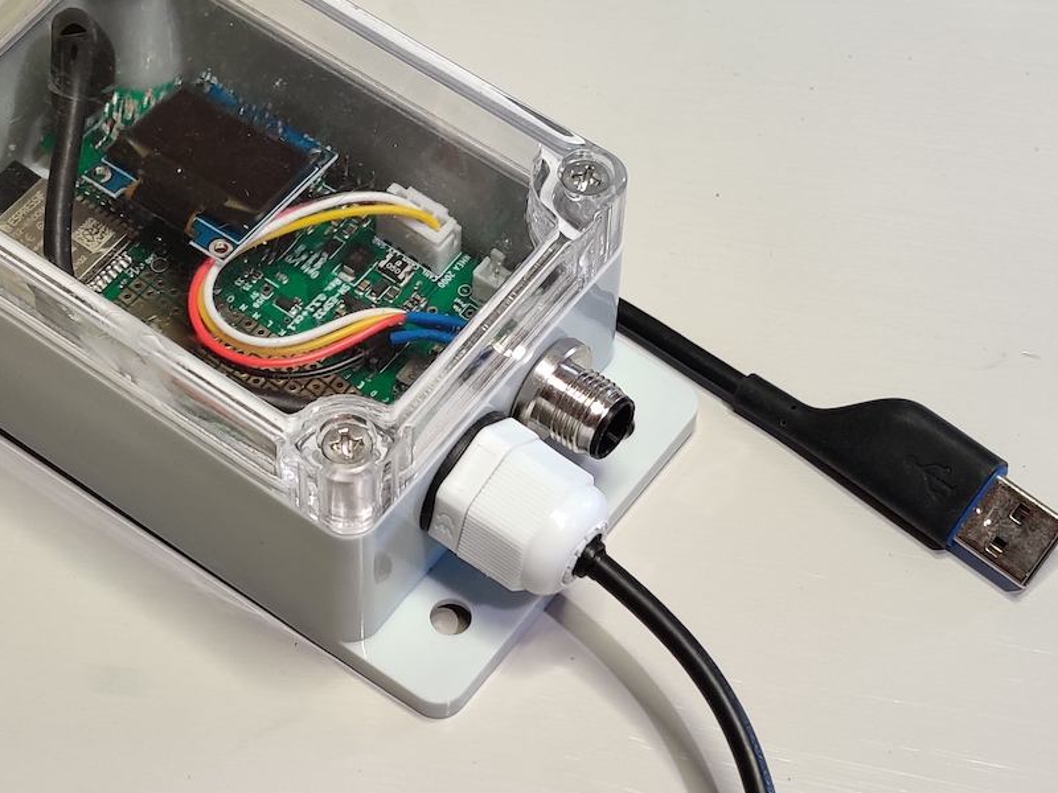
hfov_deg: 51.1
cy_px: 337
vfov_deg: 39.6
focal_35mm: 36
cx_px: 445
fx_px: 1100
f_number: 1.65
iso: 320
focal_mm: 4.75
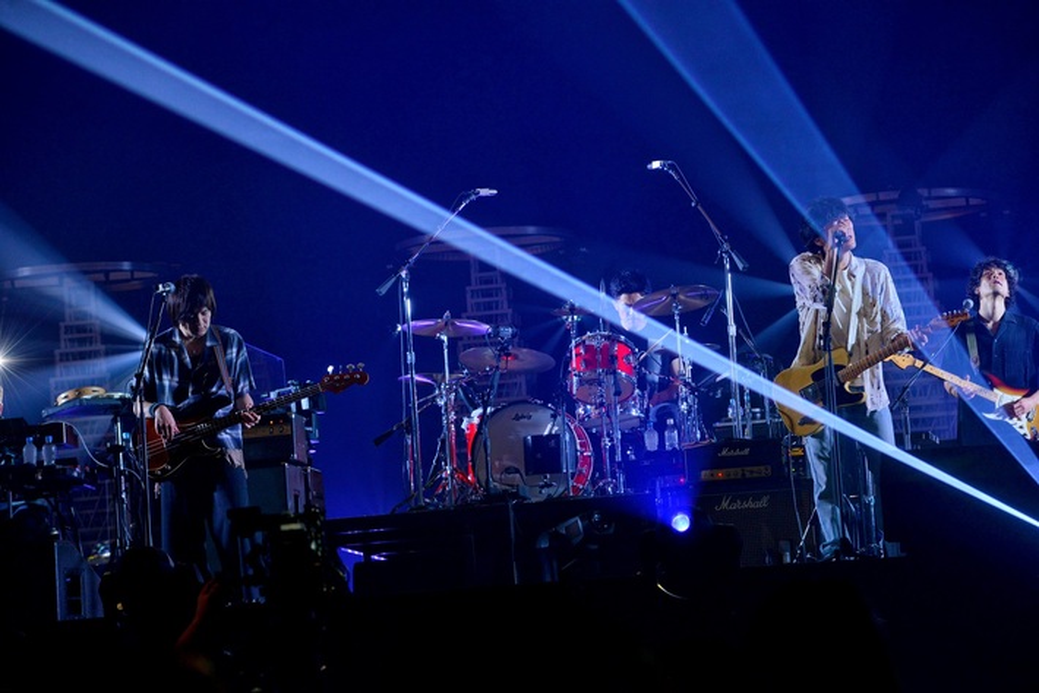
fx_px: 4186
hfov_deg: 14.1
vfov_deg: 9.5
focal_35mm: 145
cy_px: 346
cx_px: 520
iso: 800
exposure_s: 1/125
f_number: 5.6
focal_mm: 145
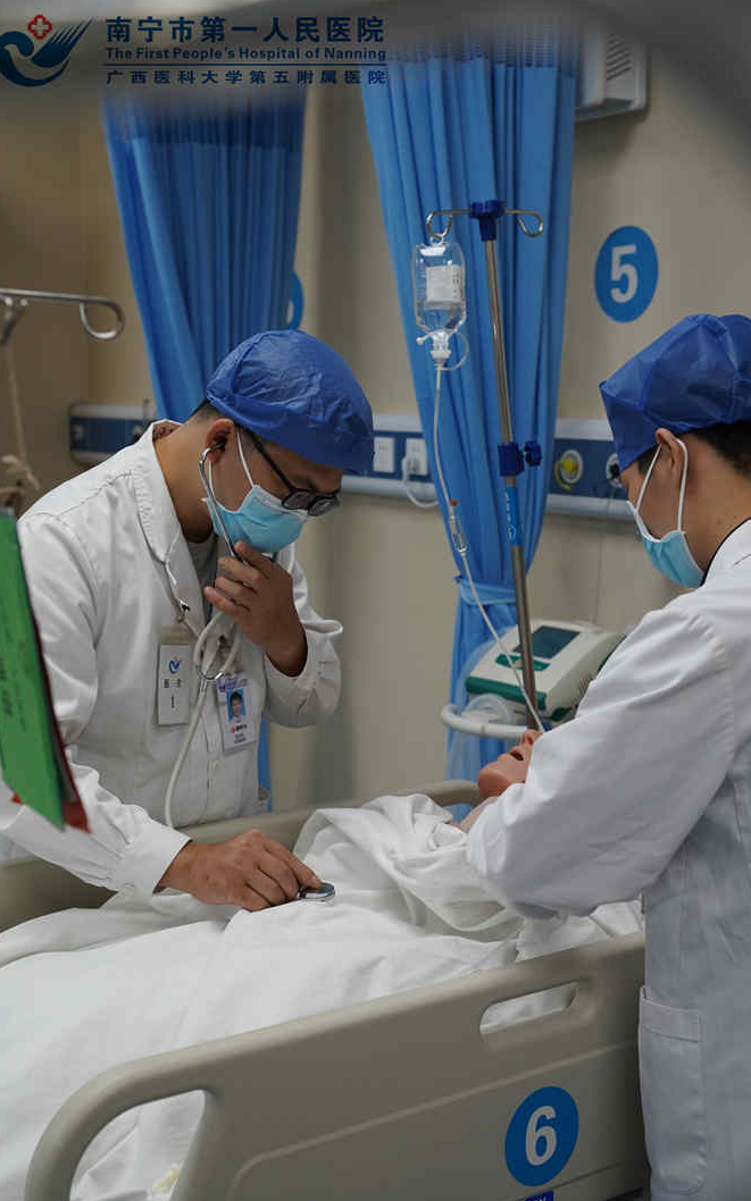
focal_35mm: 52
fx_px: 1703
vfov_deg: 38.9
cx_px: 389
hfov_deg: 24.9
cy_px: 611
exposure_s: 1/200
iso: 1250
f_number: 4.5
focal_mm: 50
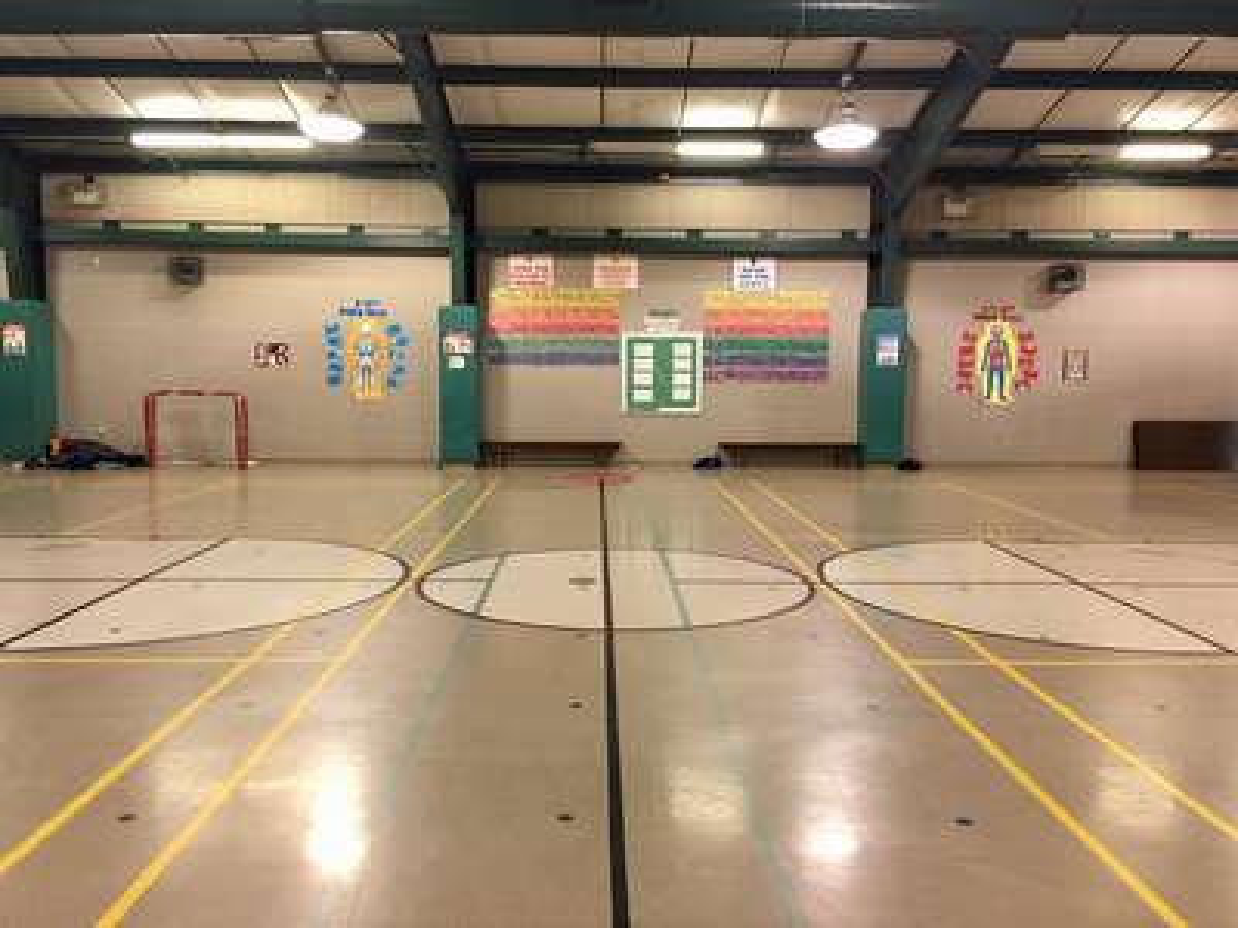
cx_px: 619
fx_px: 1037
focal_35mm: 29
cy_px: 464
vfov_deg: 48.2
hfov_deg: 61.7
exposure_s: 1/15
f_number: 2.2
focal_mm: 4.15
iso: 40
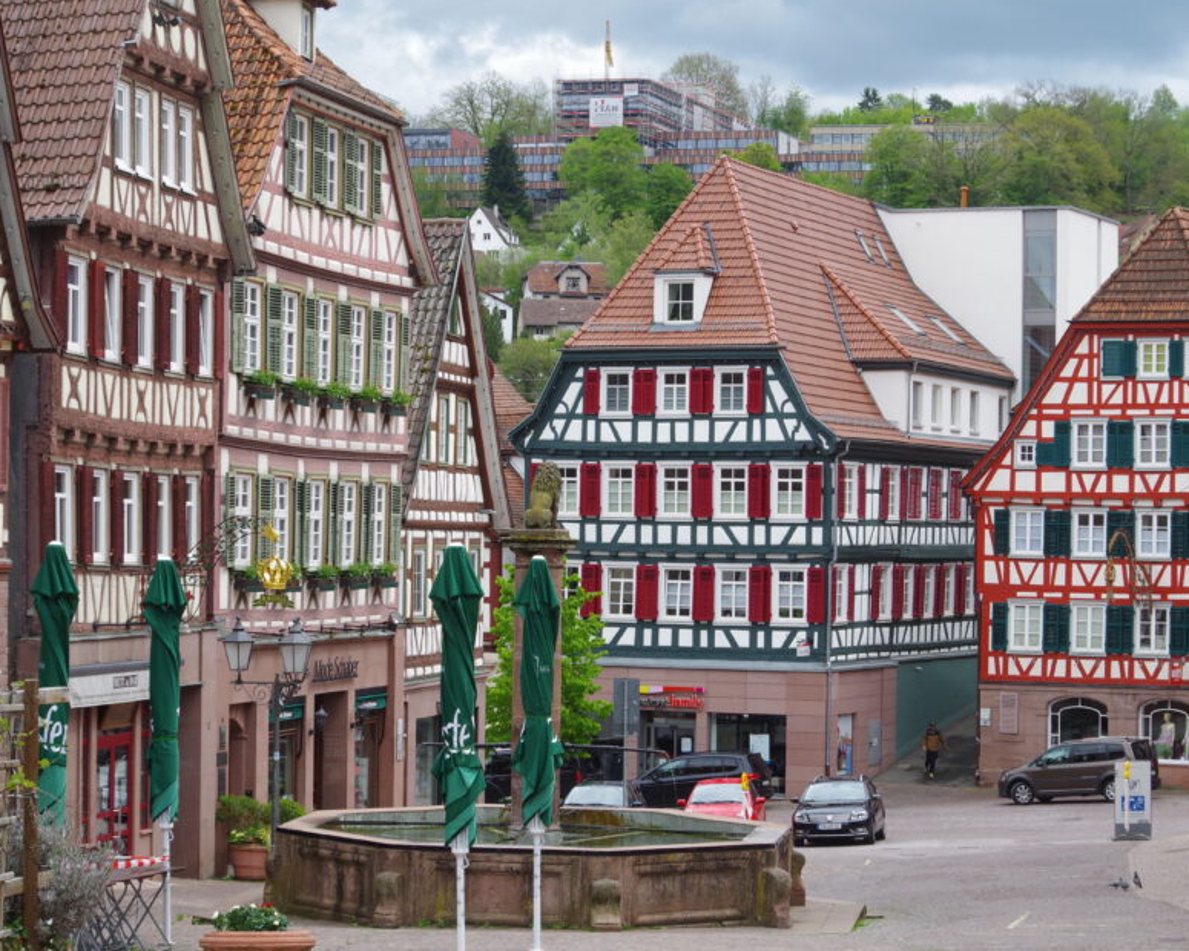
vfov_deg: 16.5
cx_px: 692
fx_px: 3273
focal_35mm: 93
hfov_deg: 20.6
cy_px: 493
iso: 200
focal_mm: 50
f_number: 11
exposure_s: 1/100
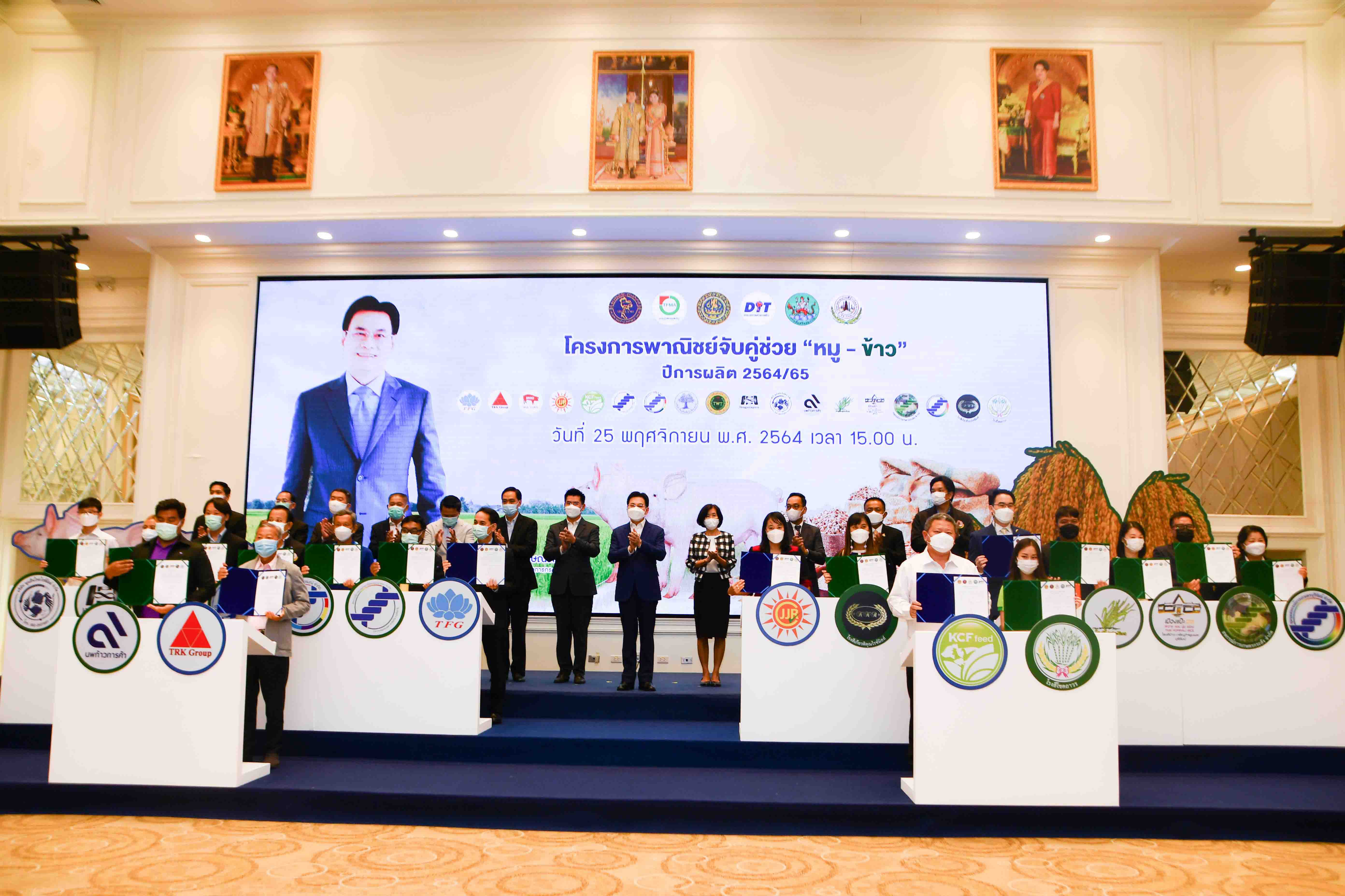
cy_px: 448
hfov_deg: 67.4
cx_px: 672
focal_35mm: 27
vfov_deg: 47.9
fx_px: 1009
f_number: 4.5
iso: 200
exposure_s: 1/80
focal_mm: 18
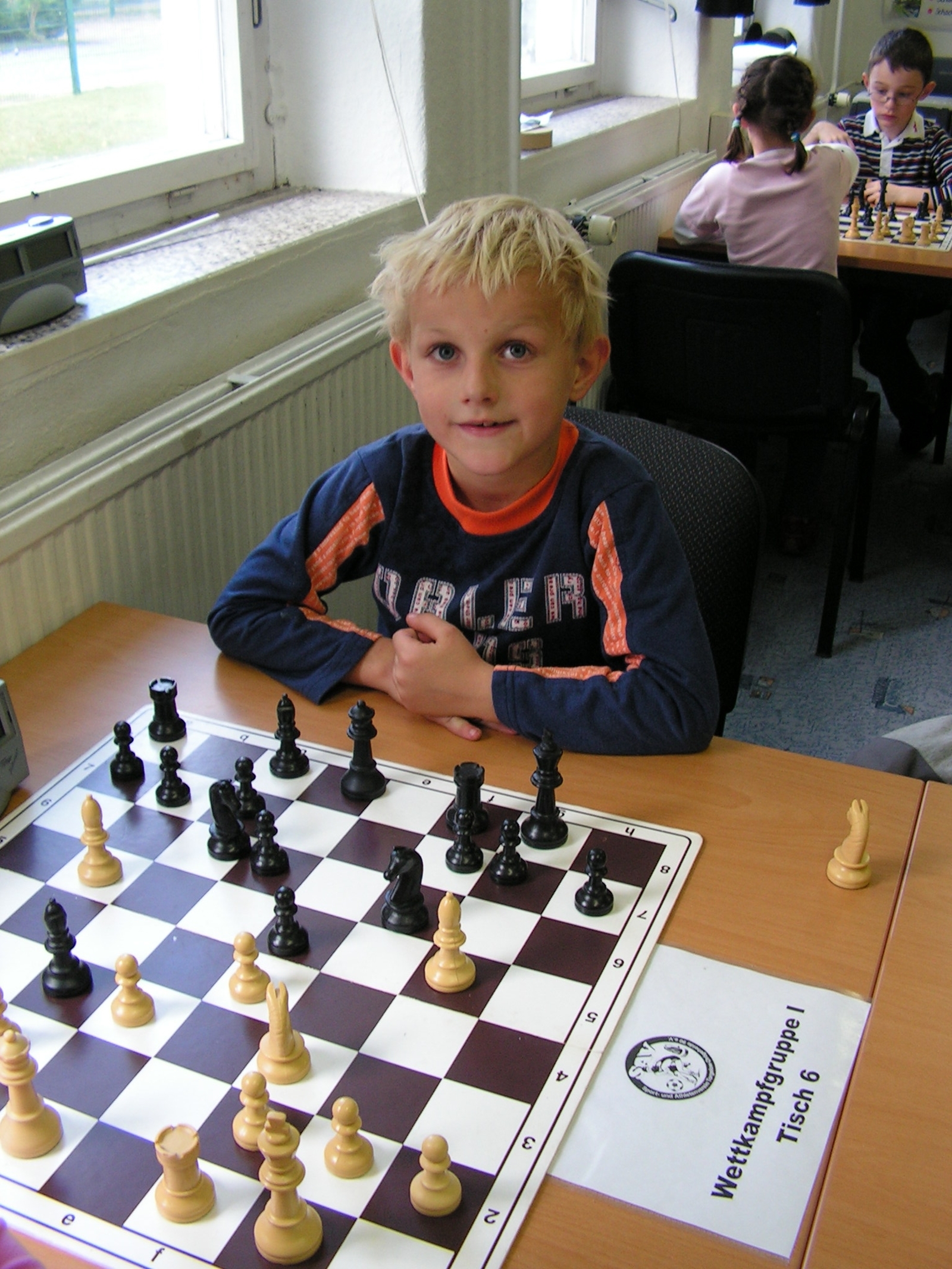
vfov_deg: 51.4
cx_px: 476
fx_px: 1320
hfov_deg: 39.7
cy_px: 634
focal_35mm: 36
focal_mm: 6
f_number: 3.2
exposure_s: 1/50
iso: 100
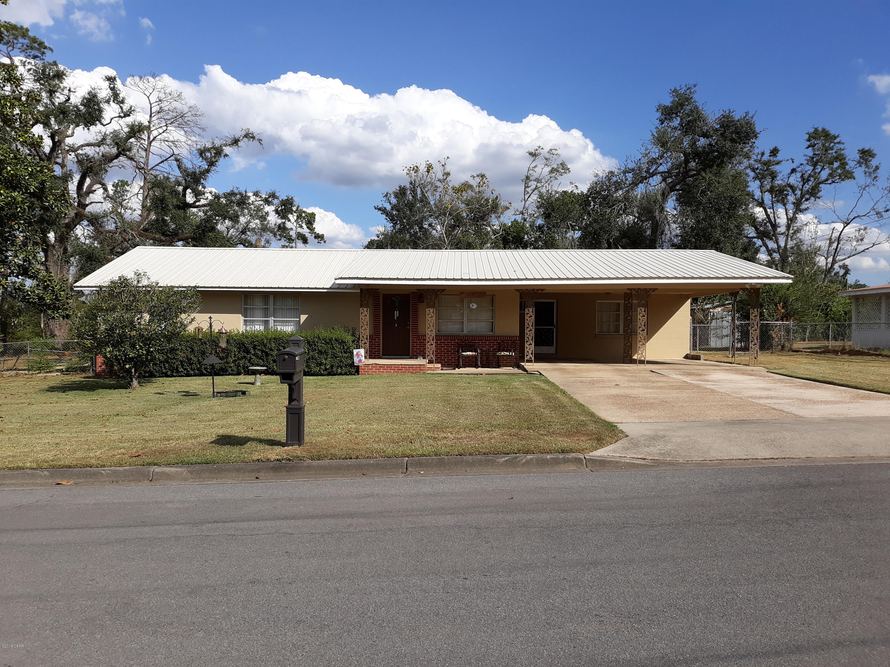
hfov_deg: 63.4
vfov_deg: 49.7
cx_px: 445
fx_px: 720
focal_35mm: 28
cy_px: 334
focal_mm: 3.7
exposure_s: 1/2020
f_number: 1.7
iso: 40
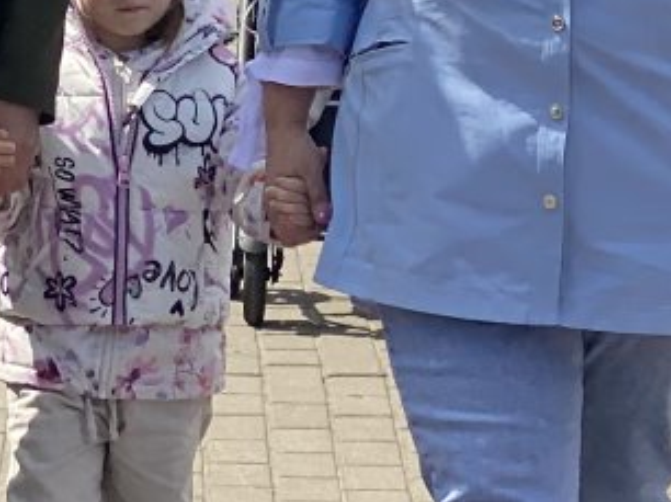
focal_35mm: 272
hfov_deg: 7.3
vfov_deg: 5.4
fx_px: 5268
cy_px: -107
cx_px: 79
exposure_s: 1/1370
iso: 20
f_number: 2
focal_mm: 6
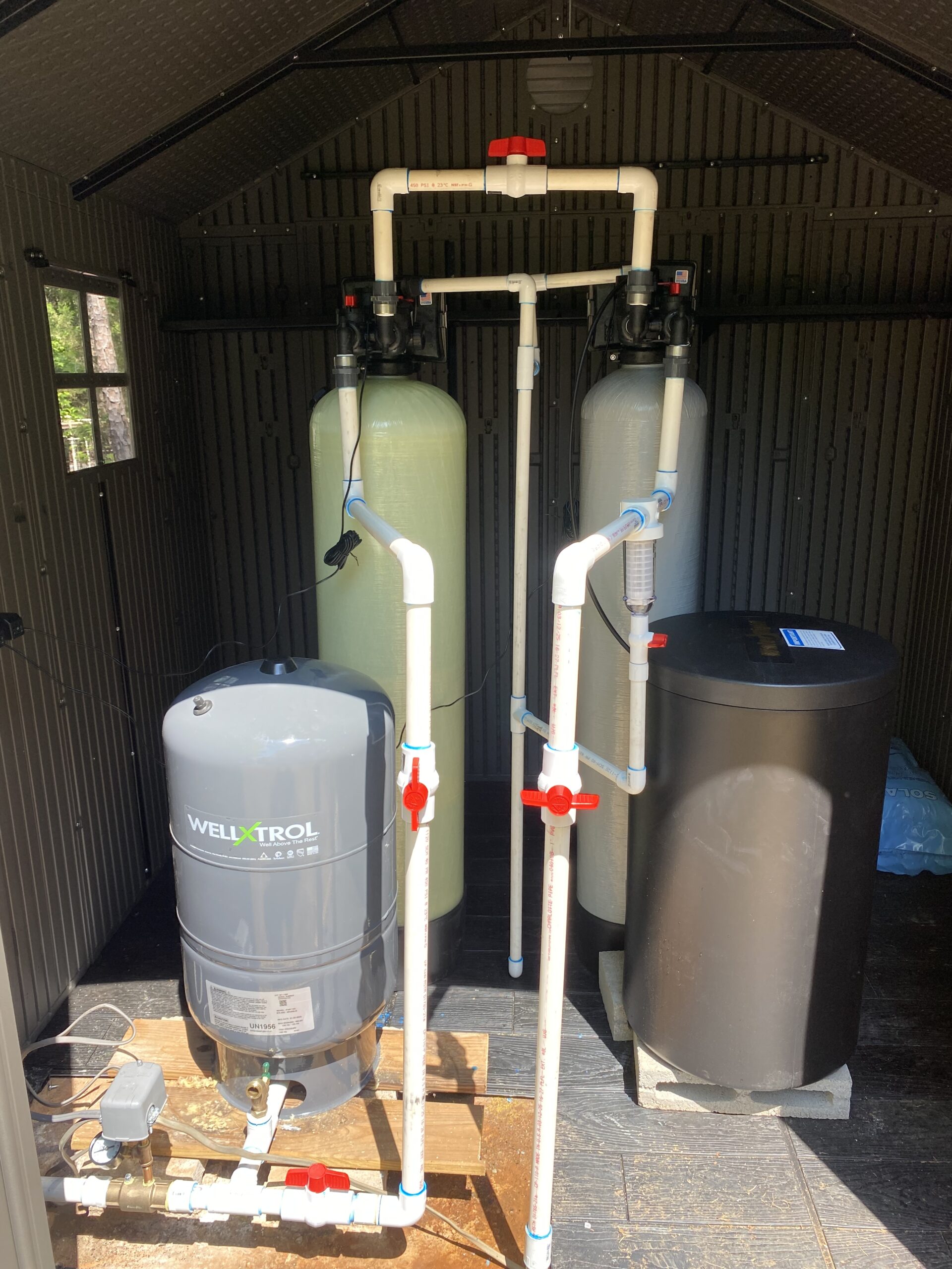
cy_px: 634
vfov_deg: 67.3
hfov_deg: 53.1
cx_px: 476
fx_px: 953
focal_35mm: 26
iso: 32
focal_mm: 4.25
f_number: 1.8
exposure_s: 1/420
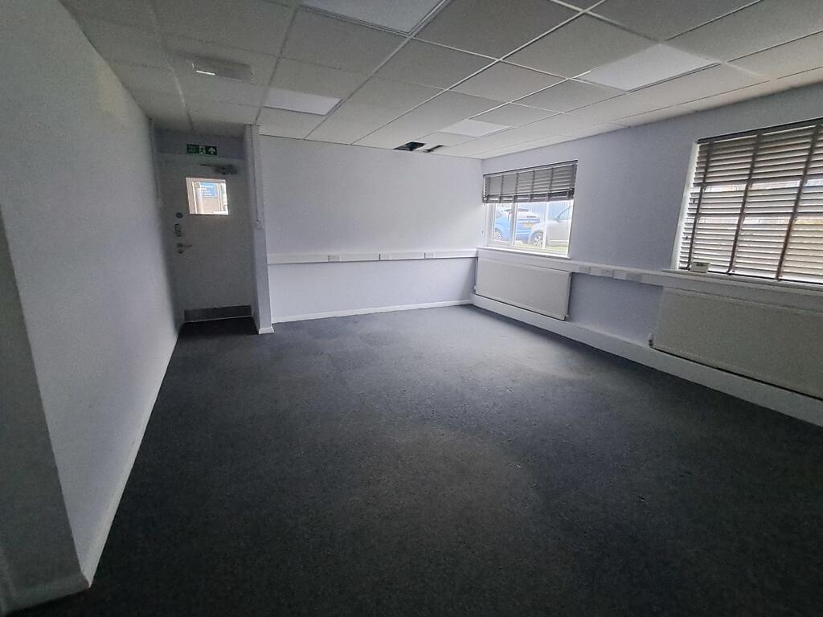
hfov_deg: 94.5
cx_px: 412
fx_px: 380
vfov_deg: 78.1
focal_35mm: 16
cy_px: 308
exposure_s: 1/20
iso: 500
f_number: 2.2
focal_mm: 1.64
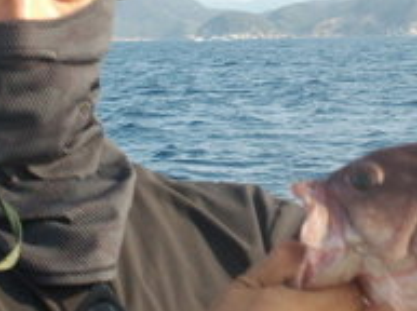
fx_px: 1479
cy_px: 104
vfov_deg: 12.0
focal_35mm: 123
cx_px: 315
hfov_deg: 16.0
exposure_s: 1/80
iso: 50
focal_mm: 7.7
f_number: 7.1
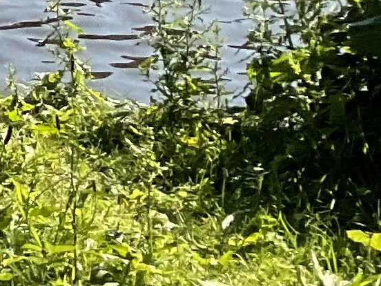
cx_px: -951
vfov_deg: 6.7
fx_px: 2333
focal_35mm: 212
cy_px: -384
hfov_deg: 7.5
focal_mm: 3
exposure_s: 1/1121
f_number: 1.8
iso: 16
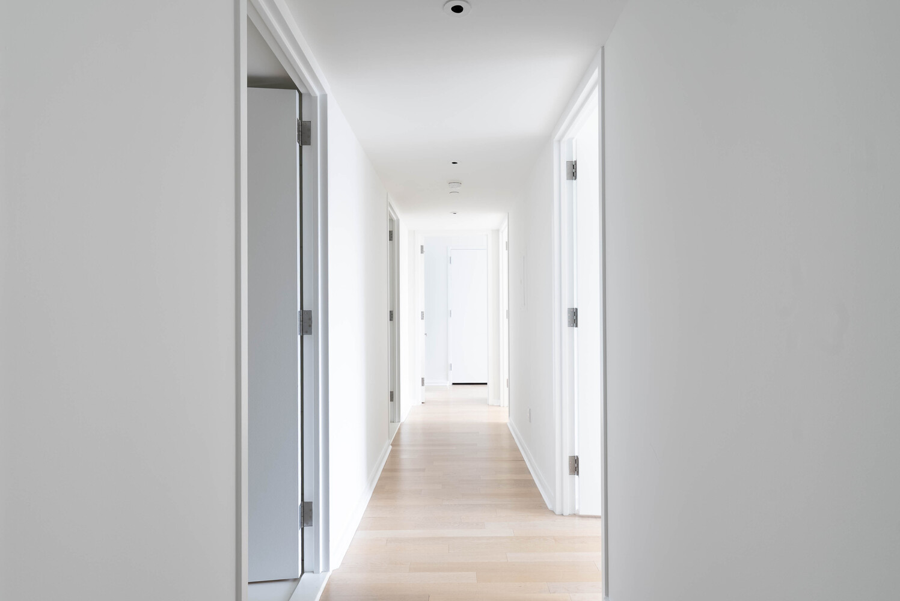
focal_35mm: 18
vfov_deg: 67.5
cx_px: 450
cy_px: 300
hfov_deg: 90.0
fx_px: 450
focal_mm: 18
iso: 100
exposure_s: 8
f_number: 7.1
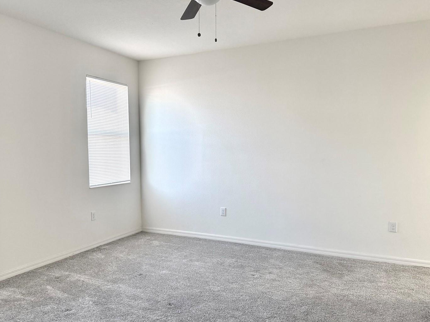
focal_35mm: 28
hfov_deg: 63.4
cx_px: 211
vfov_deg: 49.7
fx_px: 348
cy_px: 171
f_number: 1.78
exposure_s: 1/156
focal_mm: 6.76
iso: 200
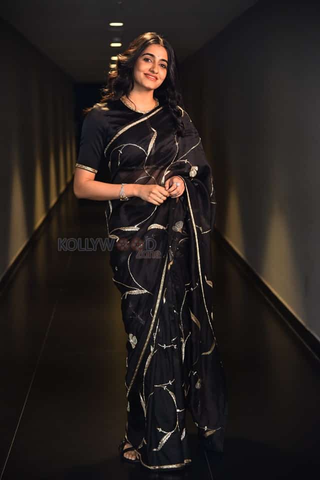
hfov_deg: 15.9
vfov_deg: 23.6
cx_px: 160
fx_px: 1147
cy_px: 240
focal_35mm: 86
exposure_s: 1/125
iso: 1000
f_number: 4
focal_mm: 86
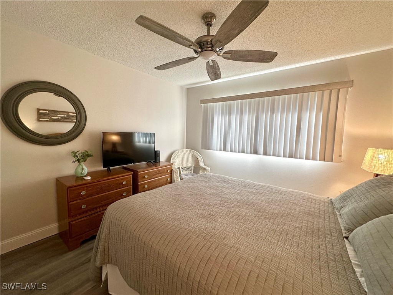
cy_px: 148
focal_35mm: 14
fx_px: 159
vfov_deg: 85.7
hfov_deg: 102.1
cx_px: 196
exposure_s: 1/120
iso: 125
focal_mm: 2.22
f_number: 2.2
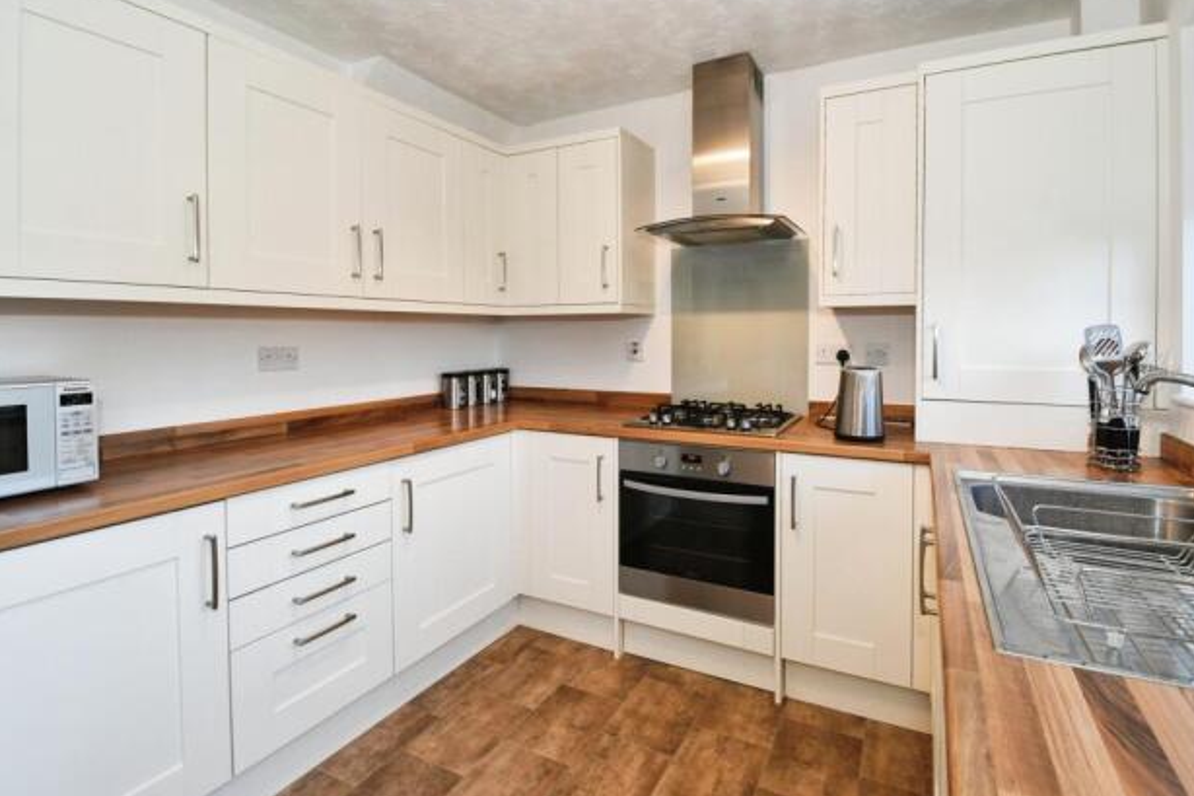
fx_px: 530
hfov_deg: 96.6
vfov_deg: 73.7
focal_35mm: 16
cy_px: 412
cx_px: 633
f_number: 7.1
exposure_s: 1/60
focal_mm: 10
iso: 800
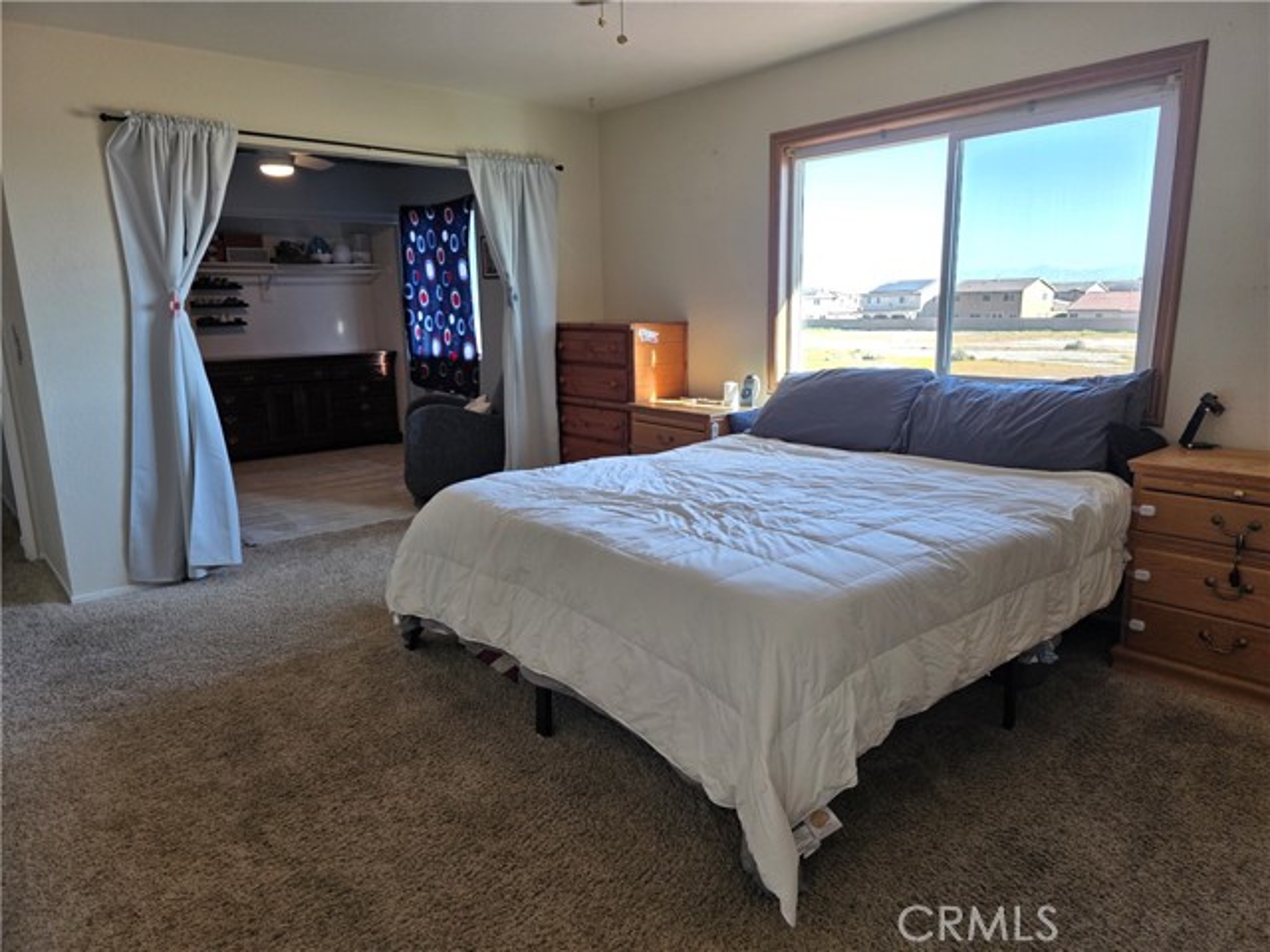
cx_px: 635
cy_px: 476
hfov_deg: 73.9
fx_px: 844
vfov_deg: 58.9
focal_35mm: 23
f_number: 1.7
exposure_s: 1/120
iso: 50
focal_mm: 6.3
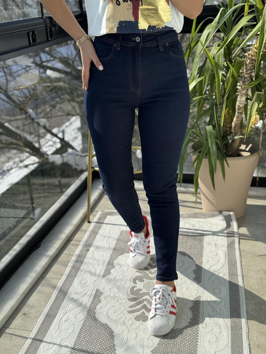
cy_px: 177
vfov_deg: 39.7
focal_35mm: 48
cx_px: 133
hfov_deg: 30.3
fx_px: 492
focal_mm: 6.76
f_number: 1.78
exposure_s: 1/1366
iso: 64
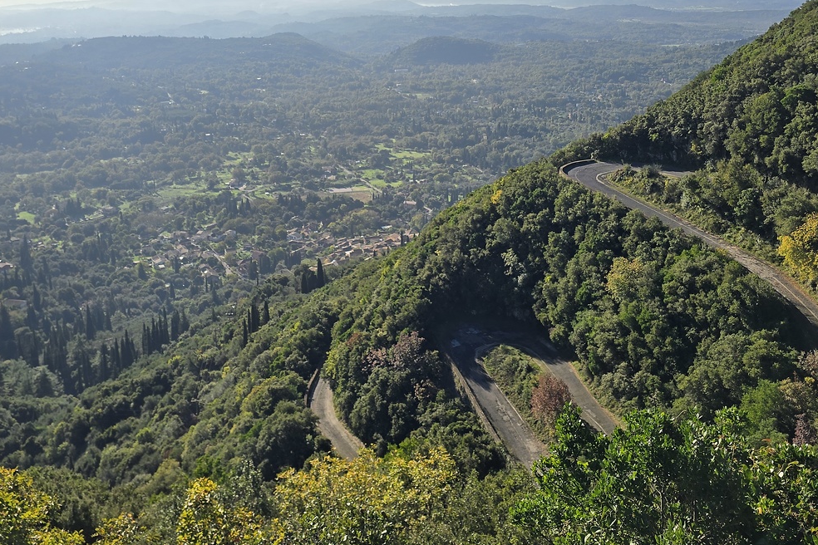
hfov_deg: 54.3
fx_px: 795
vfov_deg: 37.0
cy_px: 141
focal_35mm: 35
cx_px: 356
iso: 12
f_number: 1.7
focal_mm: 6.3
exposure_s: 1/1387
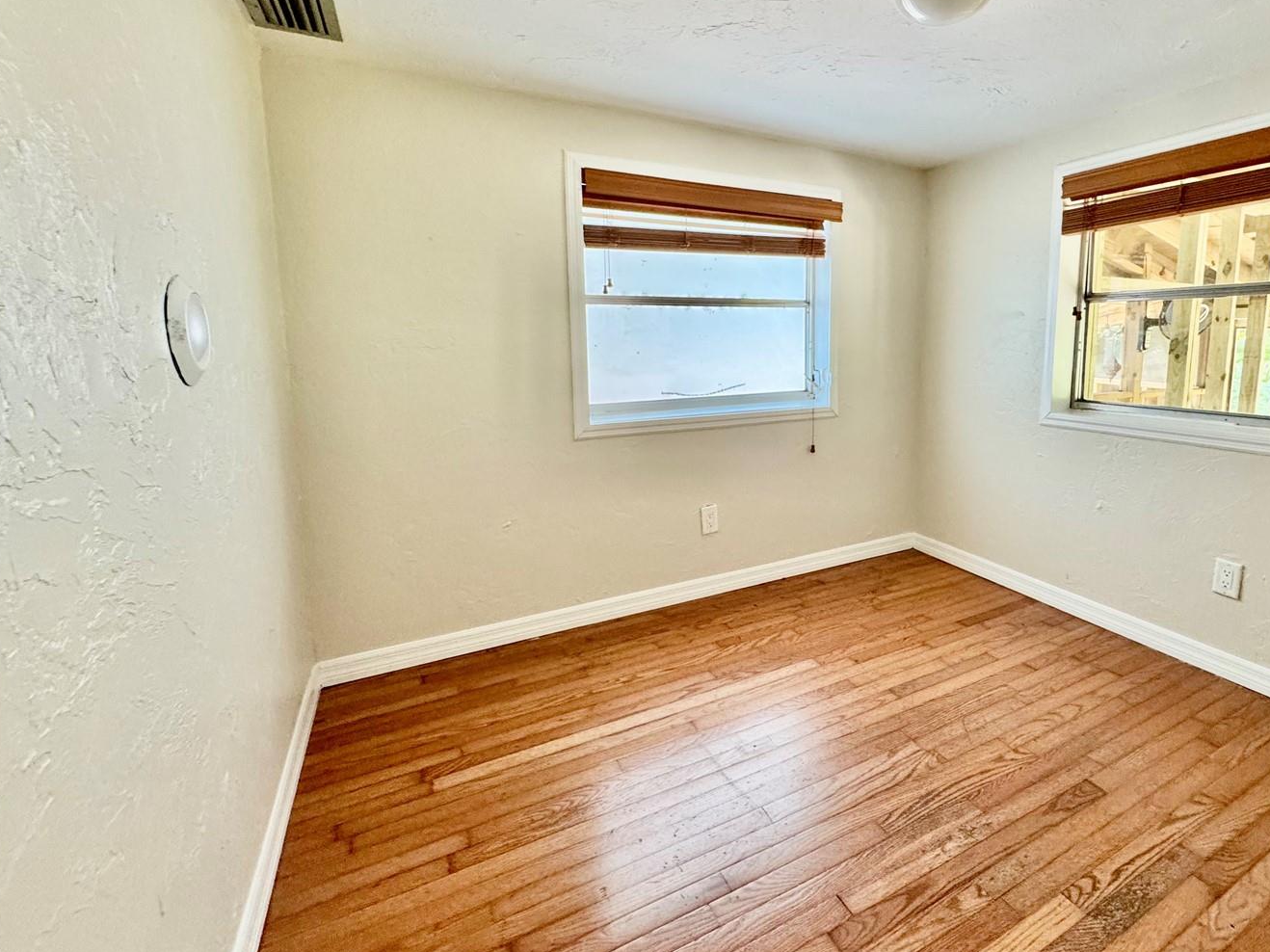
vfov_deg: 74.4
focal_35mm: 17
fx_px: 624
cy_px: 417
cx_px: 756
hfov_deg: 90.0
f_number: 2.2
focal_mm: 2.22
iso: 320
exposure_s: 1/99
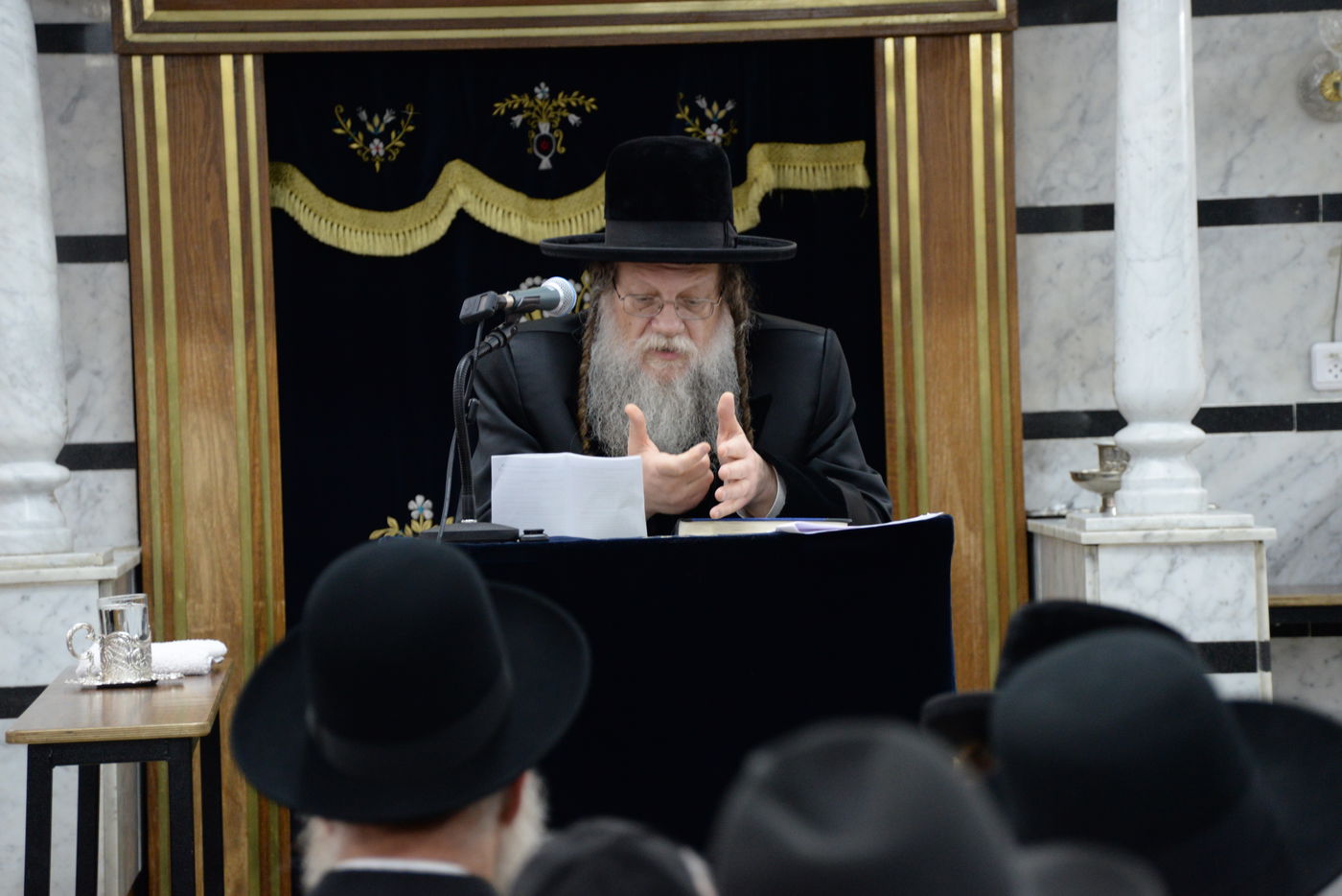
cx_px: 671
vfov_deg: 9.5
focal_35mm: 145
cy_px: 448
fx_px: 5406
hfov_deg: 14.2
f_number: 6
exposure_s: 1/100
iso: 2500
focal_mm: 145
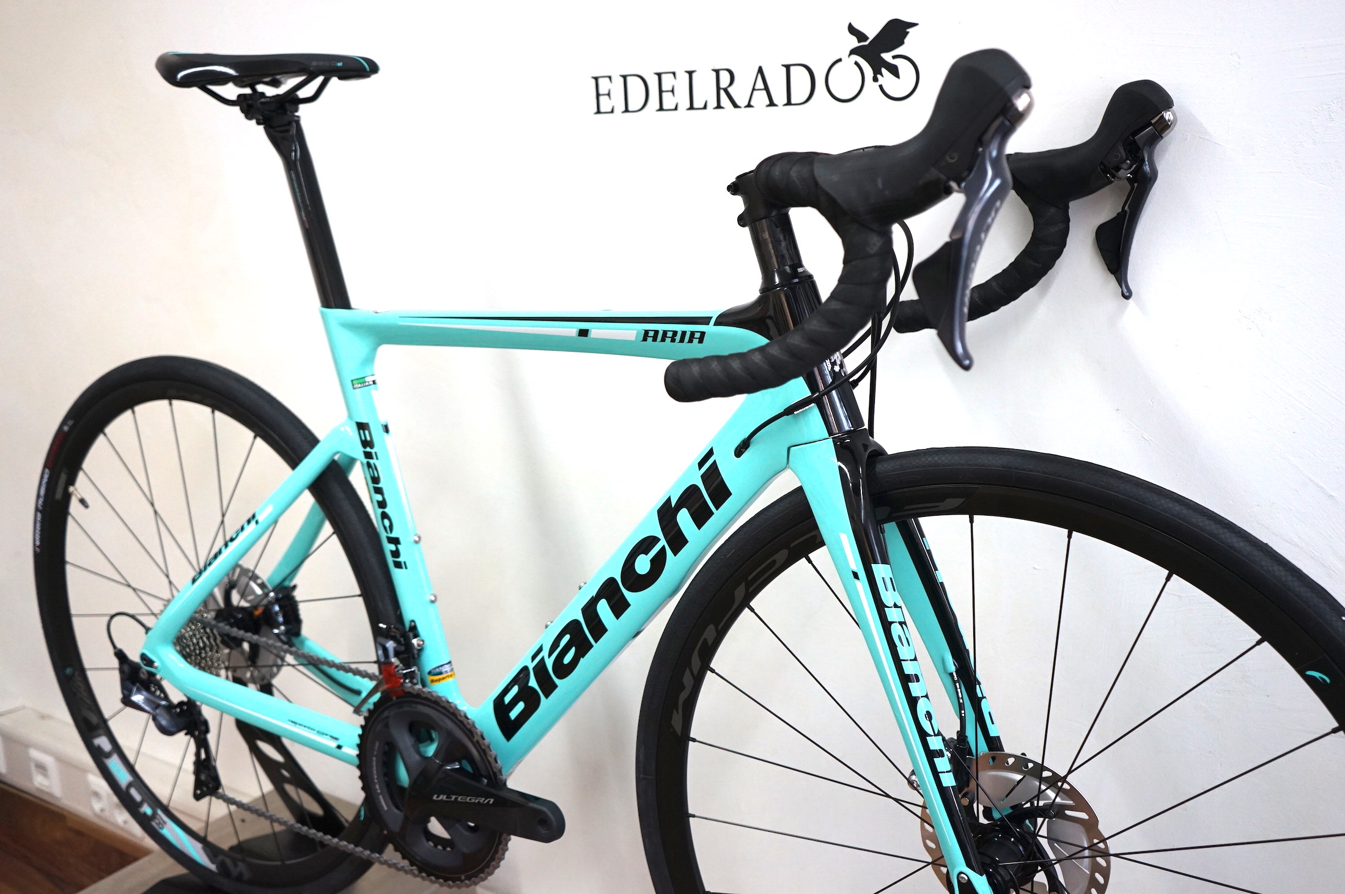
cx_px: 672
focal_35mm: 34
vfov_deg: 38.8
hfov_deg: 55.8
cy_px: 447
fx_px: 1269
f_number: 4
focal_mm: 34
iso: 1250
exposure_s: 1/160
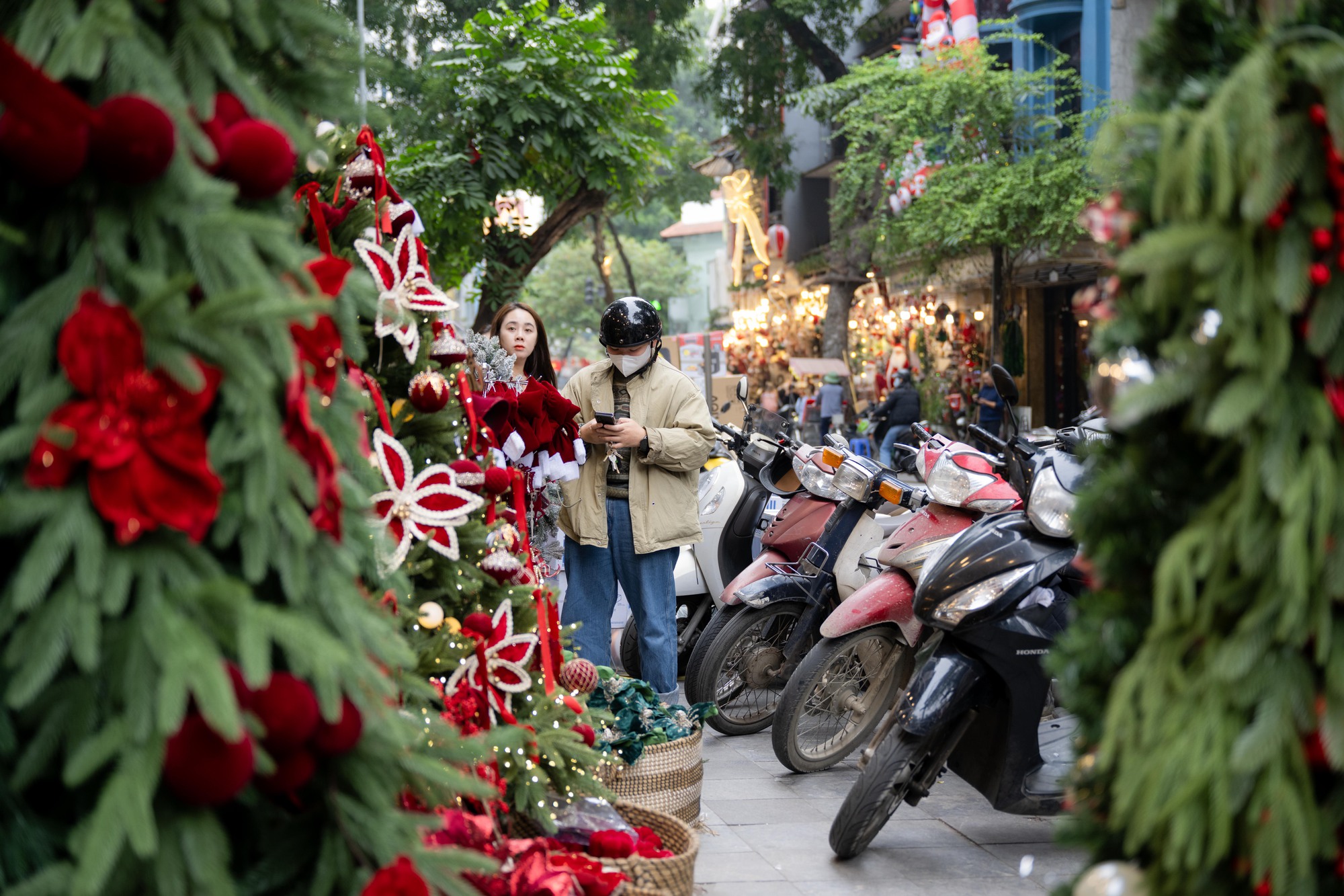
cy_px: 448
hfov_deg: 41.9
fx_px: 1754
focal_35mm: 47
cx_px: 672
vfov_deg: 28.6
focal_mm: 47
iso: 250
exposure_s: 1/250
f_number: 2.8
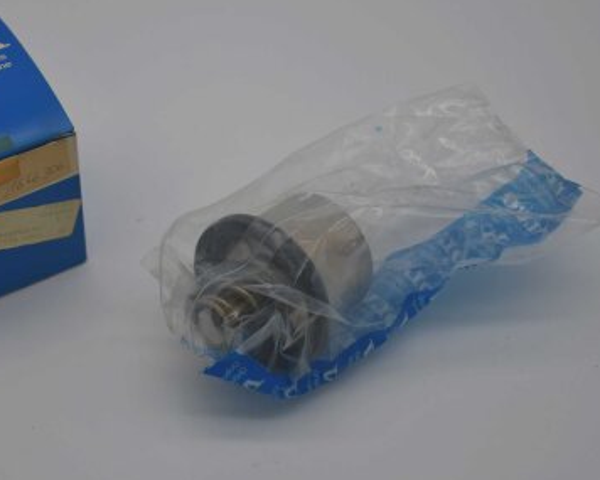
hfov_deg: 20.1
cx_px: 214
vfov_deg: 16.2
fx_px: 1687
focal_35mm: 95
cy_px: 192
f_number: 4.5
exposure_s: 1/640
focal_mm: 40
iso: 200
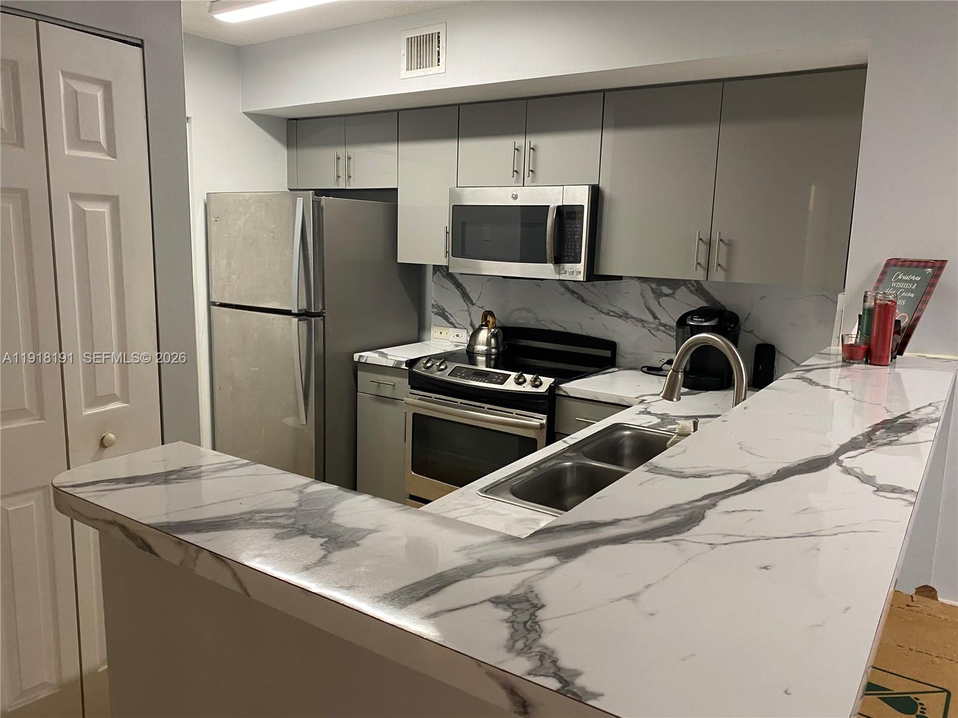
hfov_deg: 67.3
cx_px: 479
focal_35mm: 26
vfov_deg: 53.1
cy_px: 359
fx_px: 720
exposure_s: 1/60
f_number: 1.8
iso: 125
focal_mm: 4.25
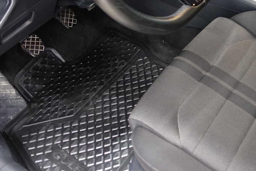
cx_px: 231
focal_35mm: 56
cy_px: -19
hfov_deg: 33.7
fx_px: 398
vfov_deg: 22.8
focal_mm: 8.8
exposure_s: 1/30
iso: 500
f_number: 1.8
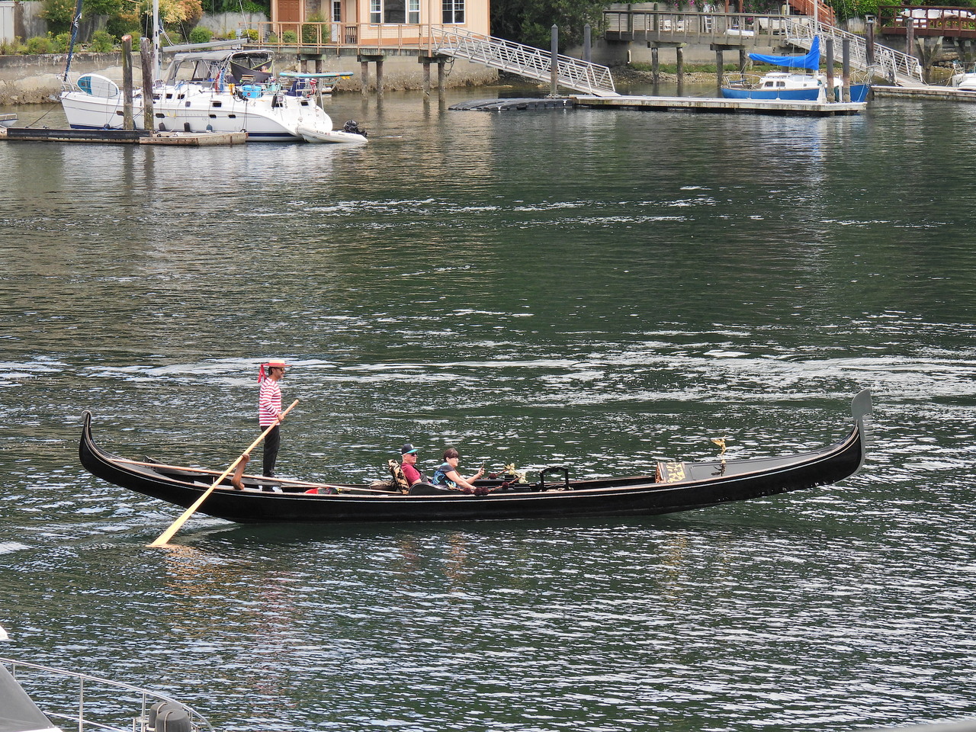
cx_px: 488
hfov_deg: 9.9
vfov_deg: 7.4
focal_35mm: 200
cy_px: 366
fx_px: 5639
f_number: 4.5
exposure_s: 1/320
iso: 100
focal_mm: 35.7
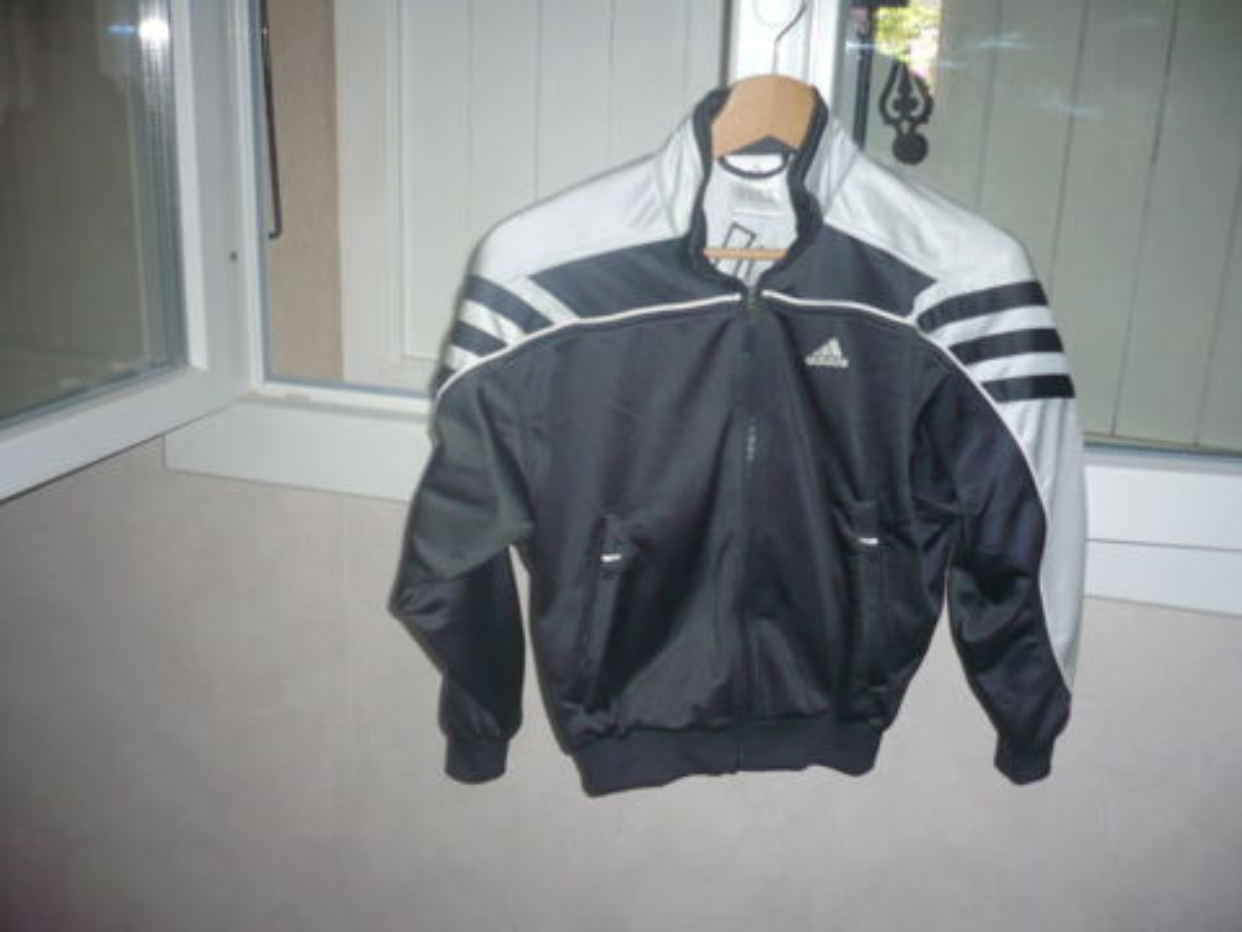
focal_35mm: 35
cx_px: 621
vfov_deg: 40.7
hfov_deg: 52.6
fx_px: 1256
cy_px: 466
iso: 100
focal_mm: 5.8
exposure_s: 1/30
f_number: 2.8
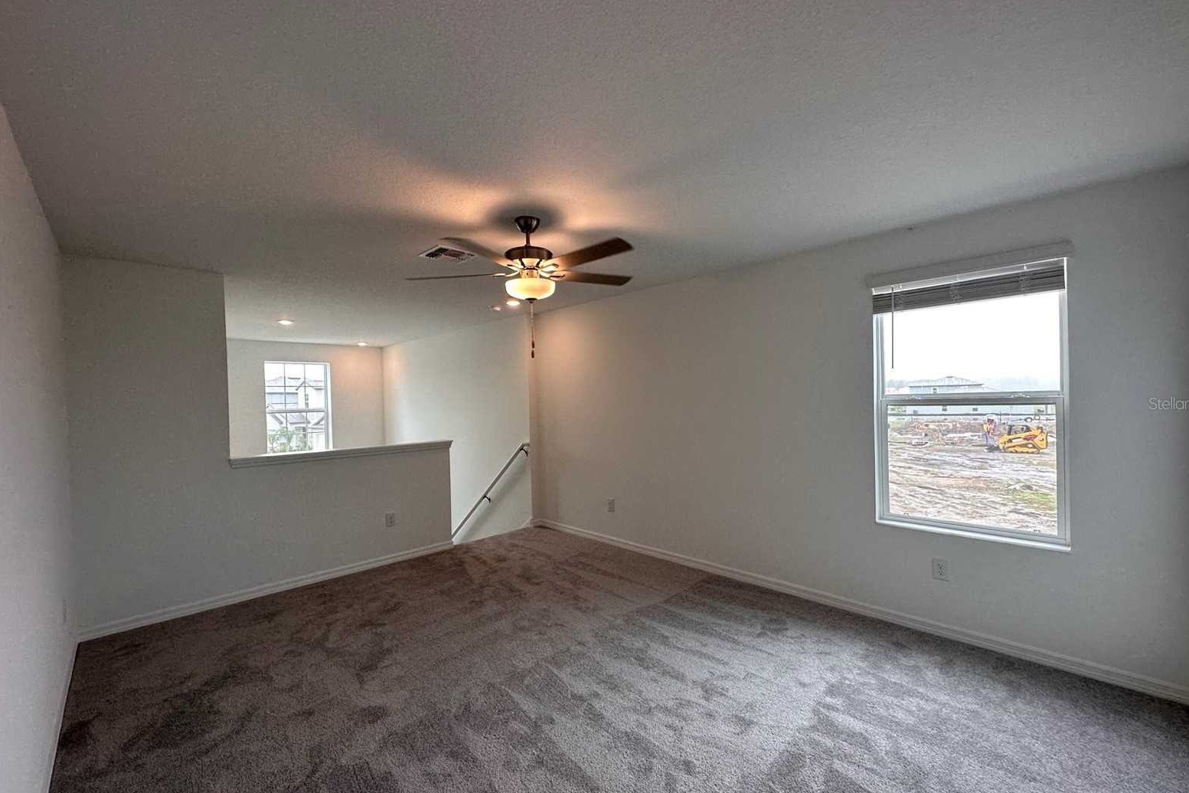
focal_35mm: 15
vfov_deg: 77.3
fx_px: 495
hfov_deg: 100.4
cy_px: 403
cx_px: 609
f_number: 2.2
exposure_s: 1/120
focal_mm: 2.22
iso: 80
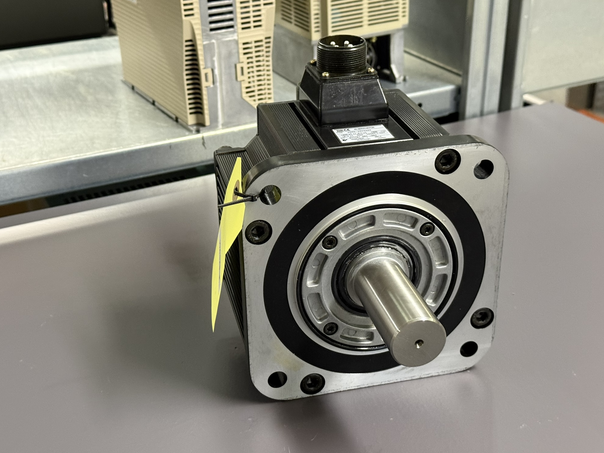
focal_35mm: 49
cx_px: 298
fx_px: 855
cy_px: 228
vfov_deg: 29.7
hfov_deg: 38.9
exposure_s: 1/33
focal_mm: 6.76
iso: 320
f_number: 1.78
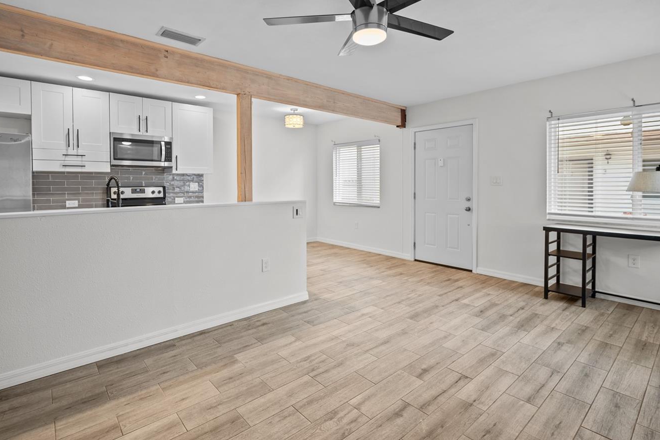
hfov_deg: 93.2
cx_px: 315
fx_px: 312
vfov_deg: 70.3
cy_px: 235
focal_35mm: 17
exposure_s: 1/2
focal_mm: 14
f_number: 4
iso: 100
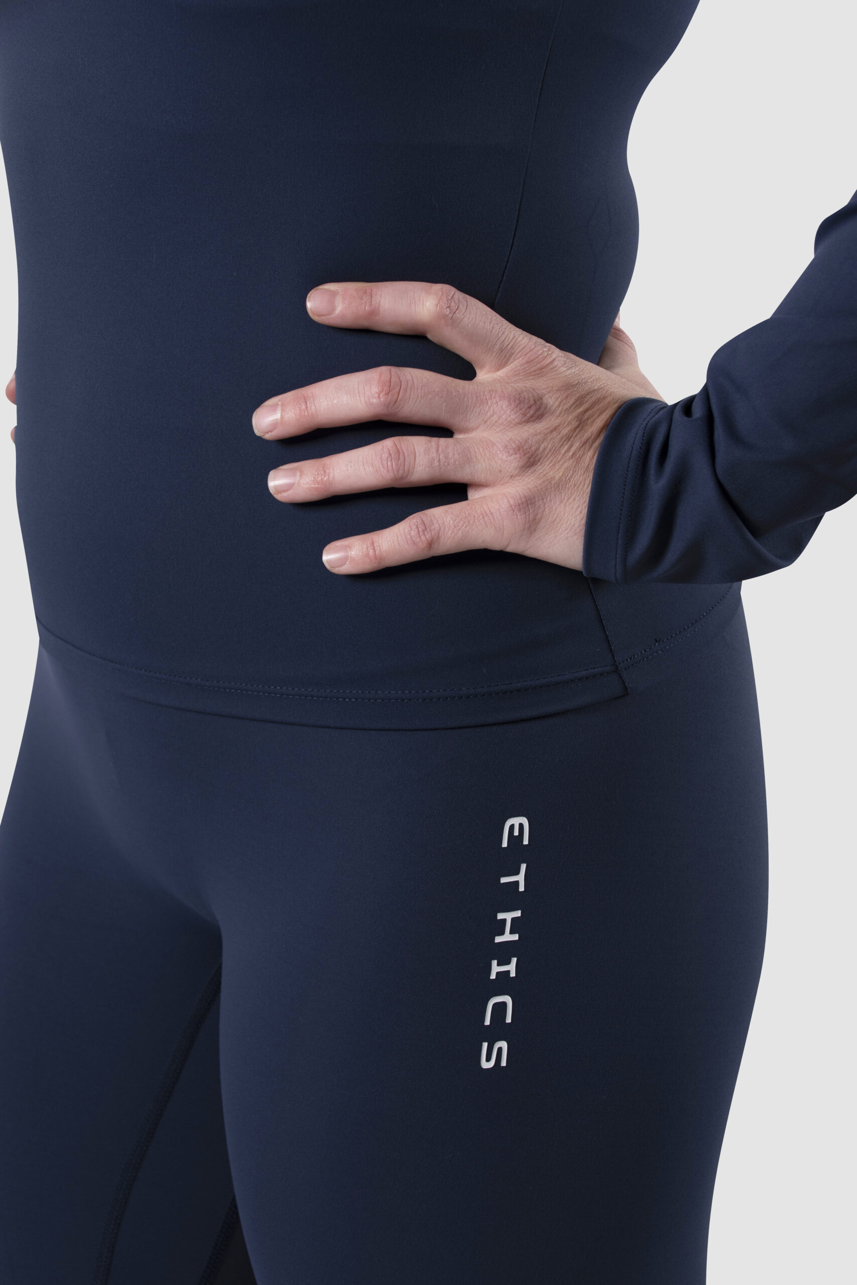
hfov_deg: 16.3
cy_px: 642
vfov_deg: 24.2
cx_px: 428
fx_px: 2999
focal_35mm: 84
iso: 100
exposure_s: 1/250
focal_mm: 56
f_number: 9
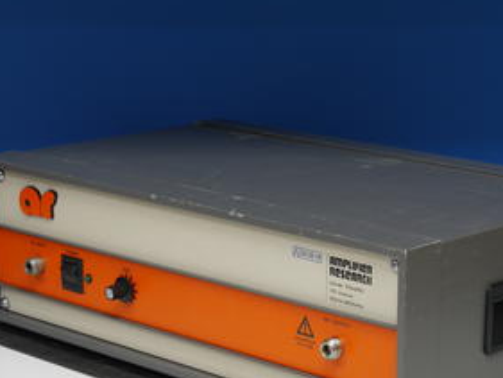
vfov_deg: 13.0
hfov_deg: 17.2
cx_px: 297
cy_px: 260
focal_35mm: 114
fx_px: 1657
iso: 400
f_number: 9
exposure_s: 1/15
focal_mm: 40
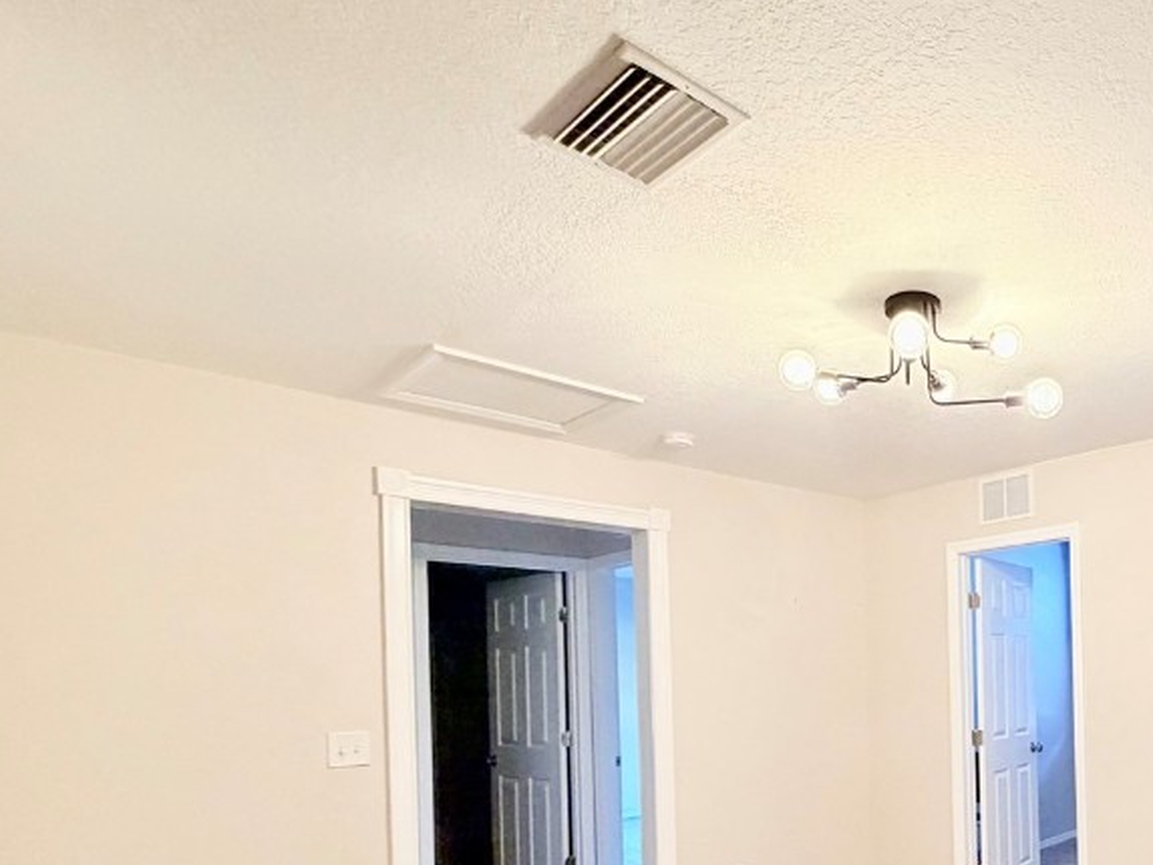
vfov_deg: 51.9
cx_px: 950
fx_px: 833
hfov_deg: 62.5
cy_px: 676
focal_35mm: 25
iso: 250
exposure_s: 1/60
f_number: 2.2
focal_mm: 2.22
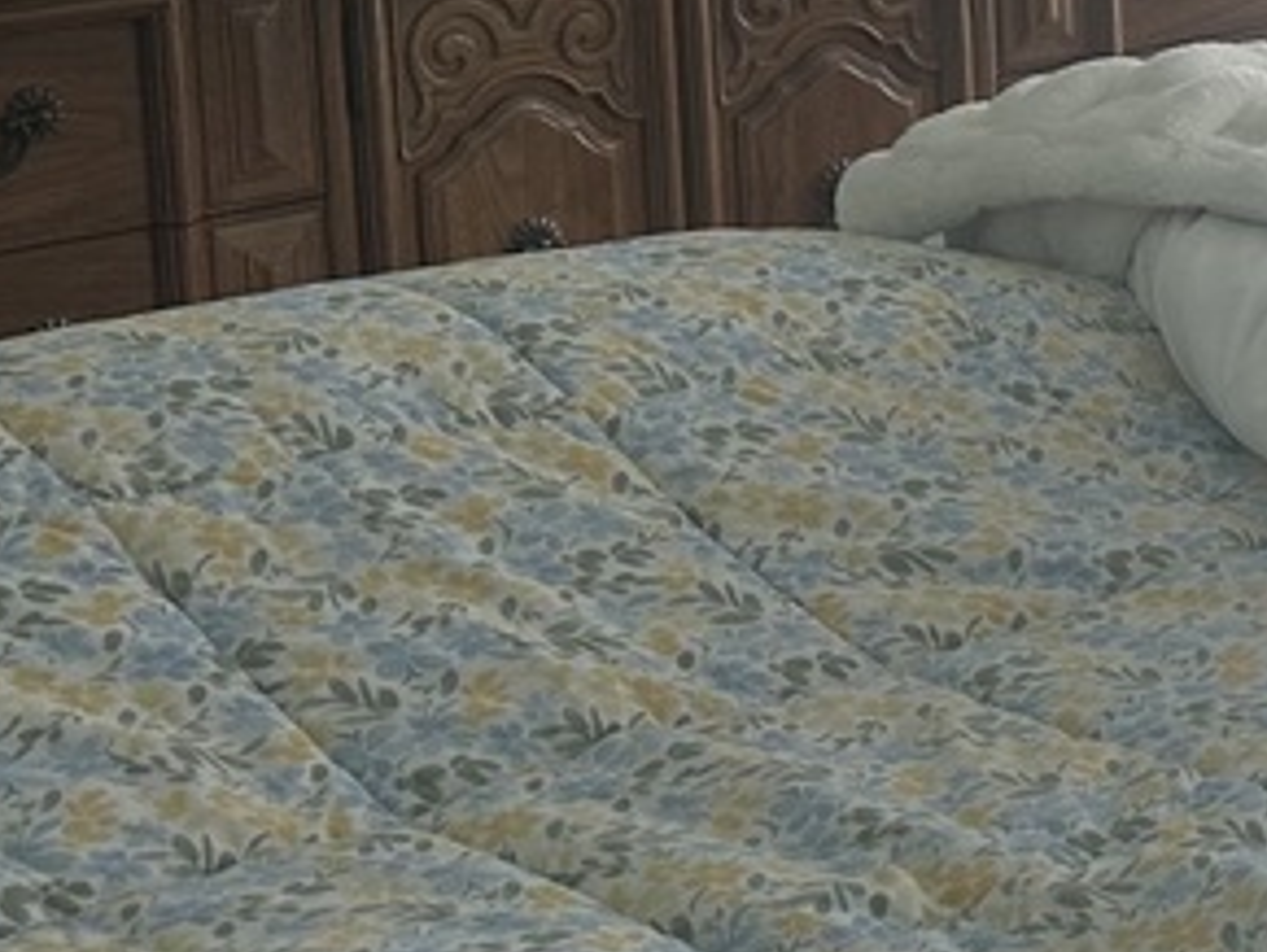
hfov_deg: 14.6
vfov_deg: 12.3
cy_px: -92
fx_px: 4359
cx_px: 2250
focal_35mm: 119
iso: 80
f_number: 1.78
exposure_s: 1/120
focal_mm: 6.86
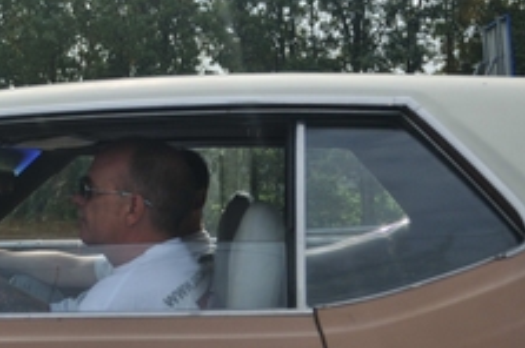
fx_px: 1034
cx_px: 26
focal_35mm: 71
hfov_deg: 27.2
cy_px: 134
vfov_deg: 19.1
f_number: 2.8
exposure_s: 1/3200
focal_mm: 24
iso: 400
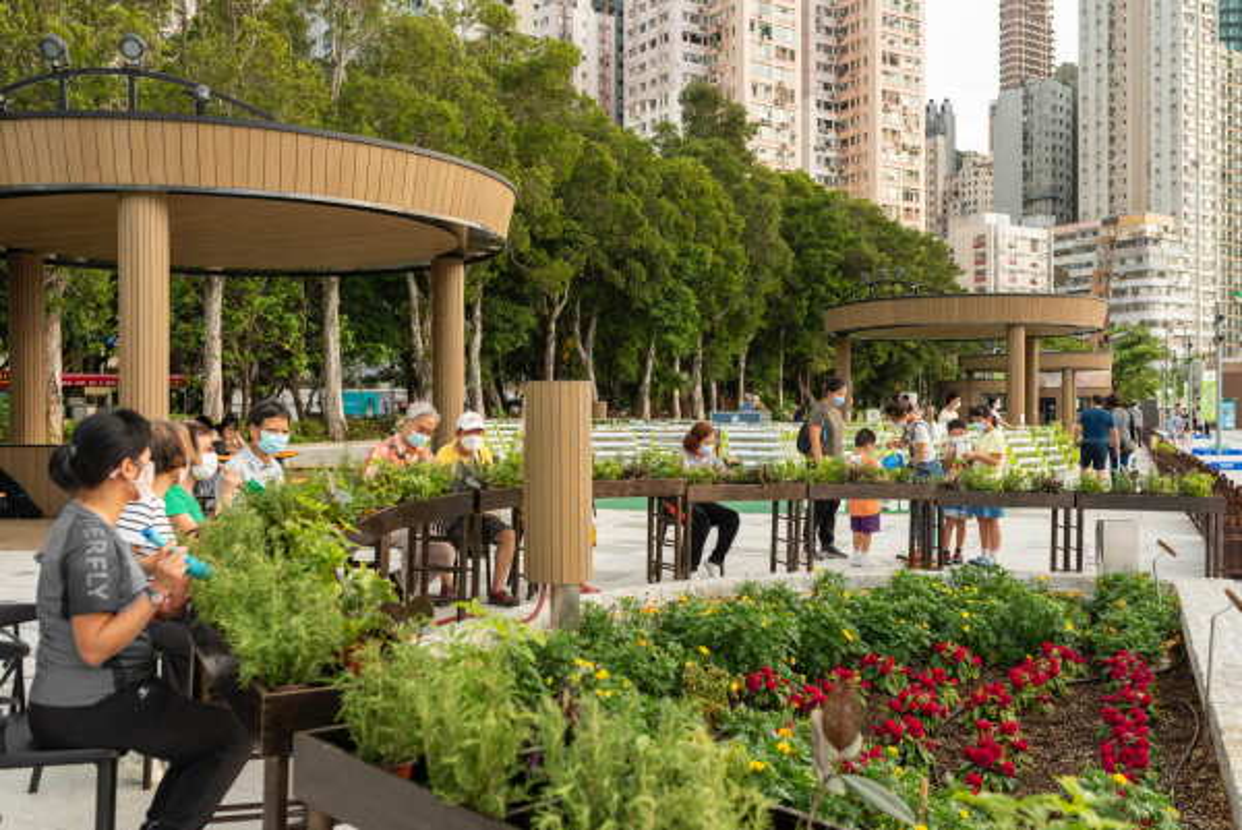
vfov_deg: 37.9
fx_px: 1208
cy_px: 415
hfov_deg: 54.4
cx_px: 621
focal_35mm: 35
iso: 720
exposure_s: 1/640
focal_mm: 35
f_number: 5.6
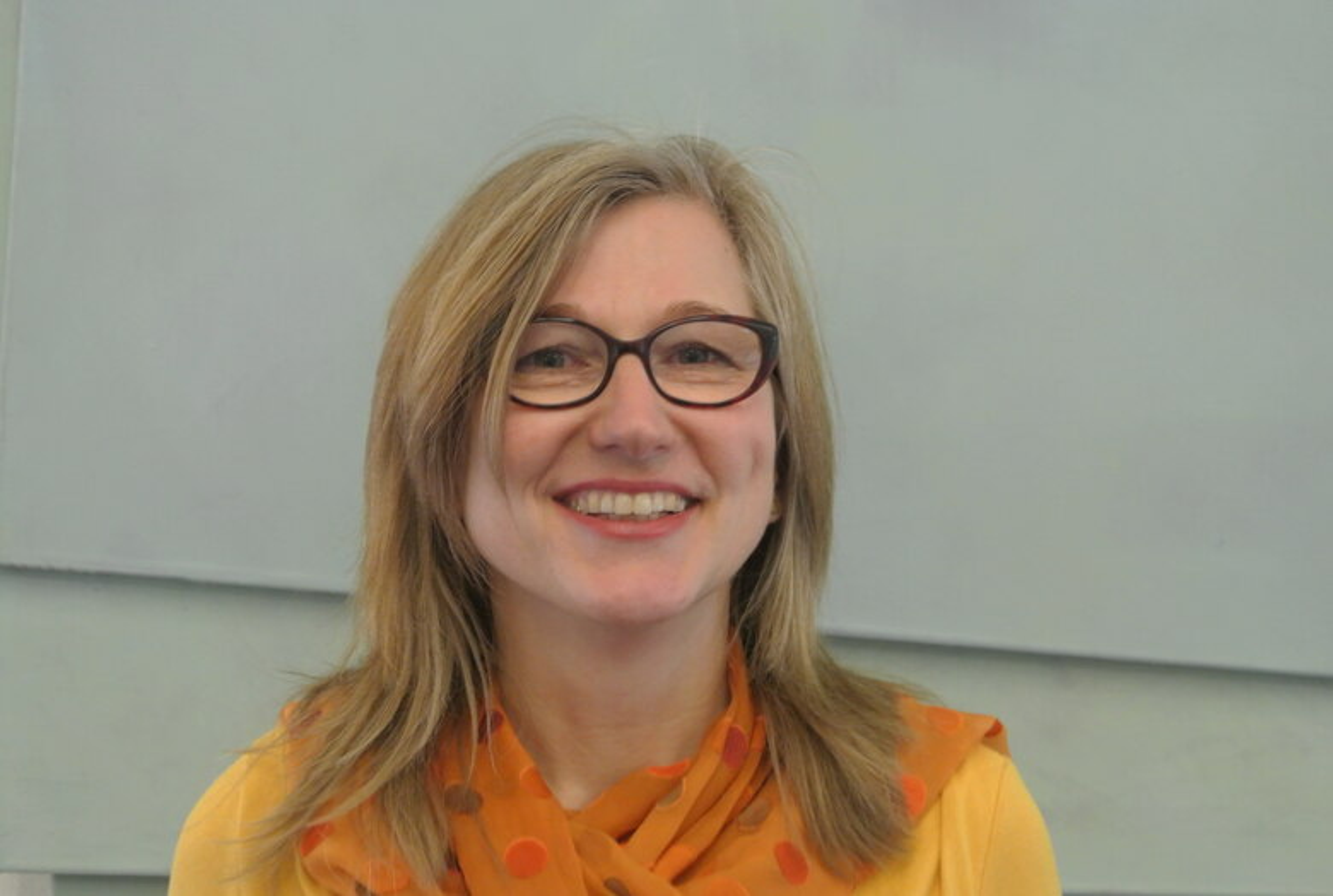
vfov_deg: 21.7
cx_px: 666
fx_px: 2338
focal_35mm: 63
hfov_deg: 31.8
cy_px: 448
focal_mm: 23.6
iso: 800
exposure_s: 1/13
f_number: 5
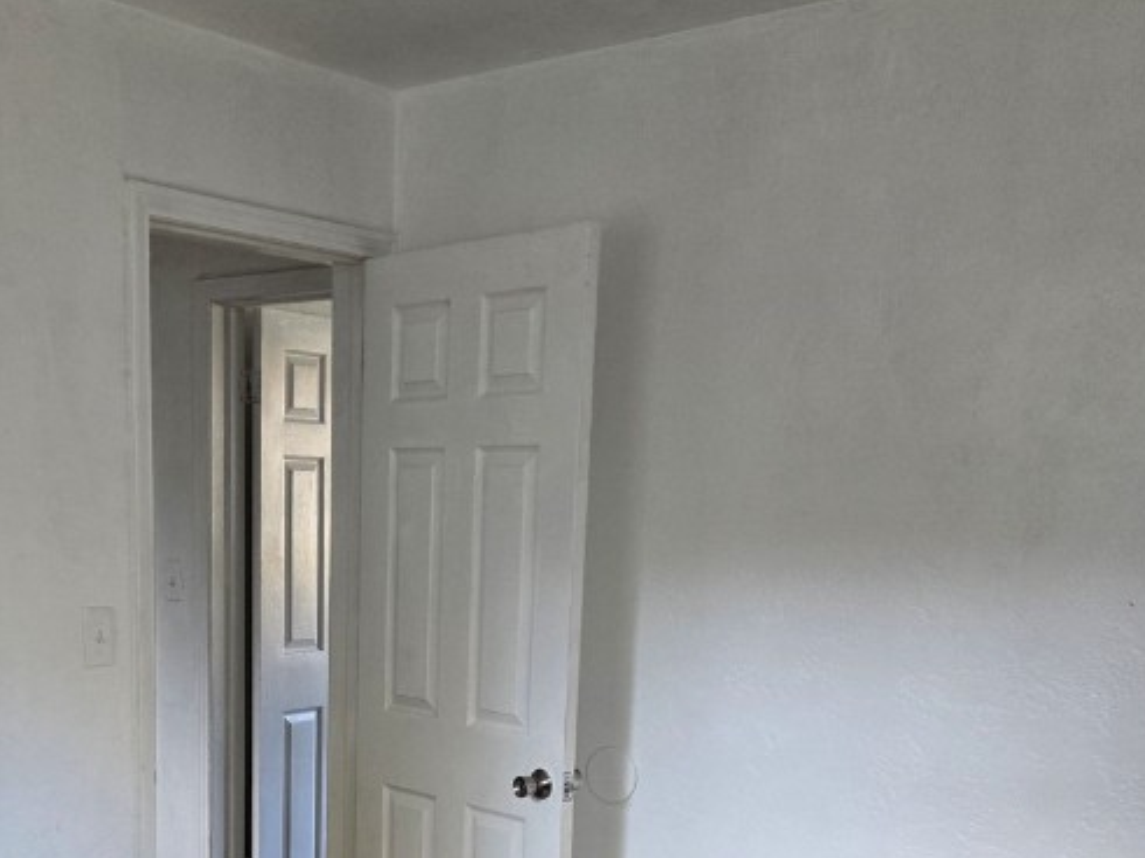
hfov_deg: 39.1
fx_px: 1587
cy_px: 811
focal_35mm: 48
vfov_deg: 28.8
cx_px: 354
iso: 200
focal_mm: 5.4
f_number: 1.8
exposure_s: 1/120
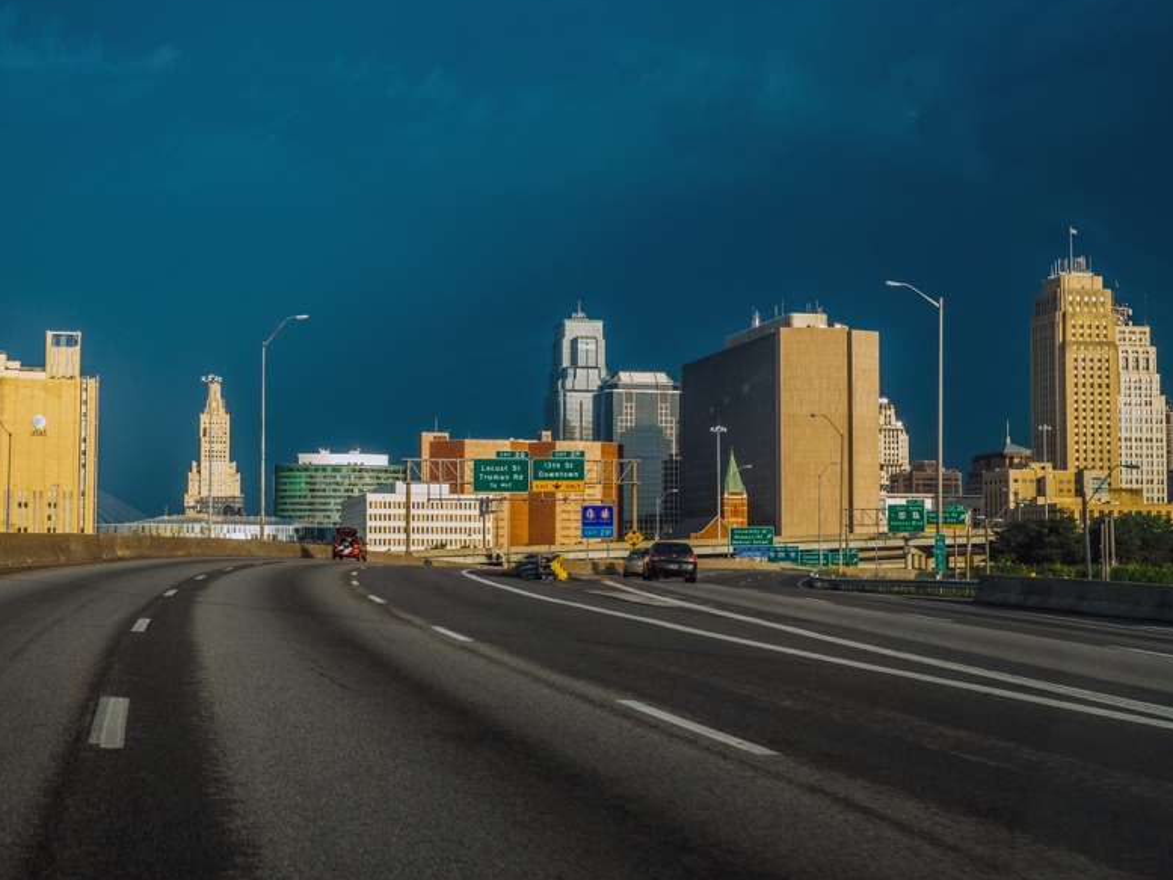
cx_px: 556
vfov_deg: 24.8
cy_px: 430
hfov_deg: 32.7
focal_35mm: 59
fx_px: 2000
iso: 1600
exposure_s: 1/500
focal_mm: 35
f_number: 5.6
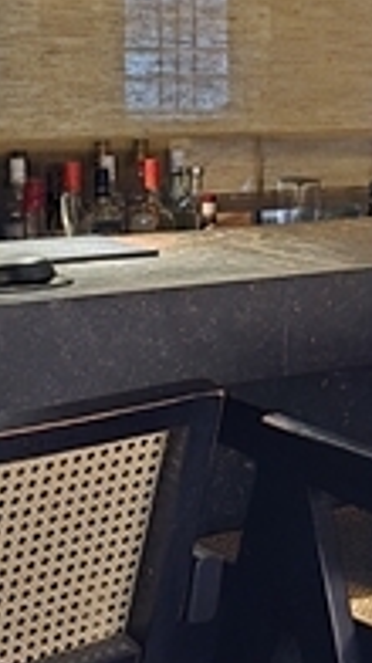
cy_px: 7
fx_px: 1440
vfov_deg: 24.8
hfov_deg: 12.6
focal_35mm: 82
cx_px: 781
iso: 2000
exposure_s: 1/24
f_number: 1.7
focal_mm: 6.3
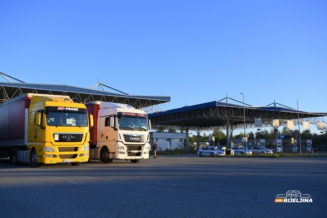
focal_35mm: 36
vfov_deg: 36.9
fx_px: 327
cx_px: 164
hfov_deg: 53.1
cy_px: 109
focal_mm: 36
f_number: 4.5
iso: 640
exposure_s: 1/3200
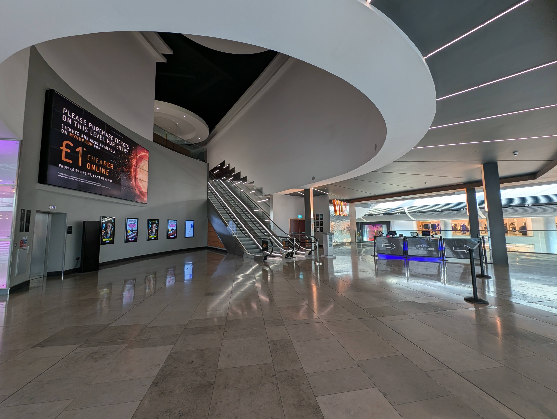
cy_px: 210
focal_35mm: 12
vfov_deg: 94.6
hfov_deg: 110.5
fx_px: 193
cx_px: 278
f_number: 1.95
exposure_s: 1/50
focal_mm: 2.23
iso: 45
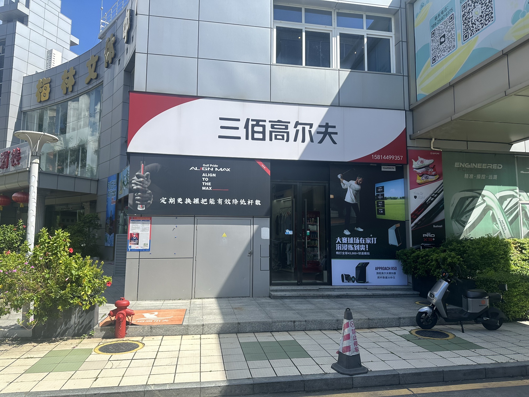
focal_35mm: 24
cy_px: 198
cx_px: 264
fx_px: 367
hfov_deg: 71.6
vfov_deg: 56.8
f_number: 1.78
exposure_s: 1/2967
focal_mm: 6.86
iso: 80
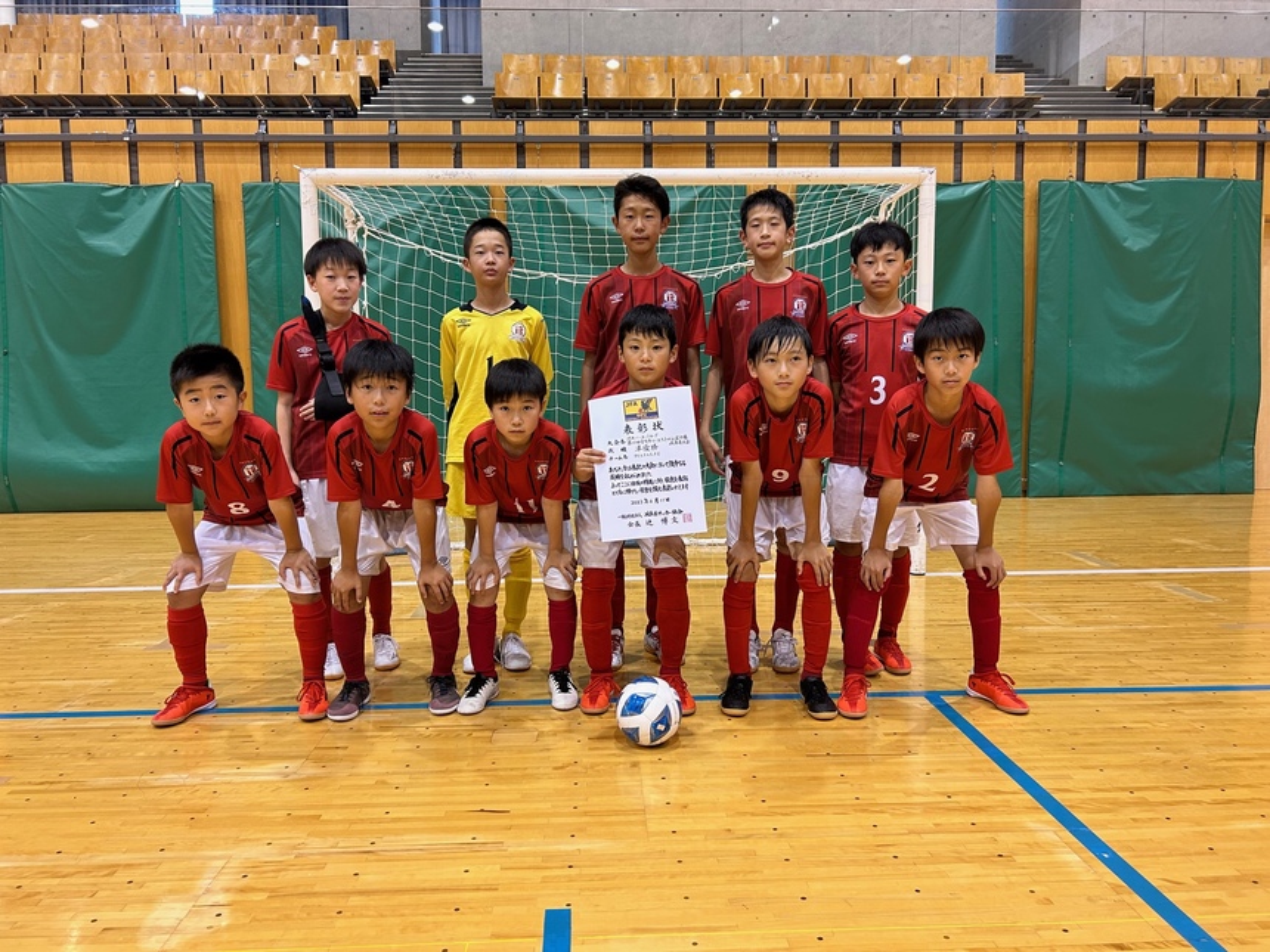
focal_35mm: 26
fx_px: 954
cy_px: 476
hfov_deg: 67.3
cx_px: 635
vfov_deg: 53.1
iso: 100
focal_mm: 5.7
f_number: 1.5
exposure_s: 1/60
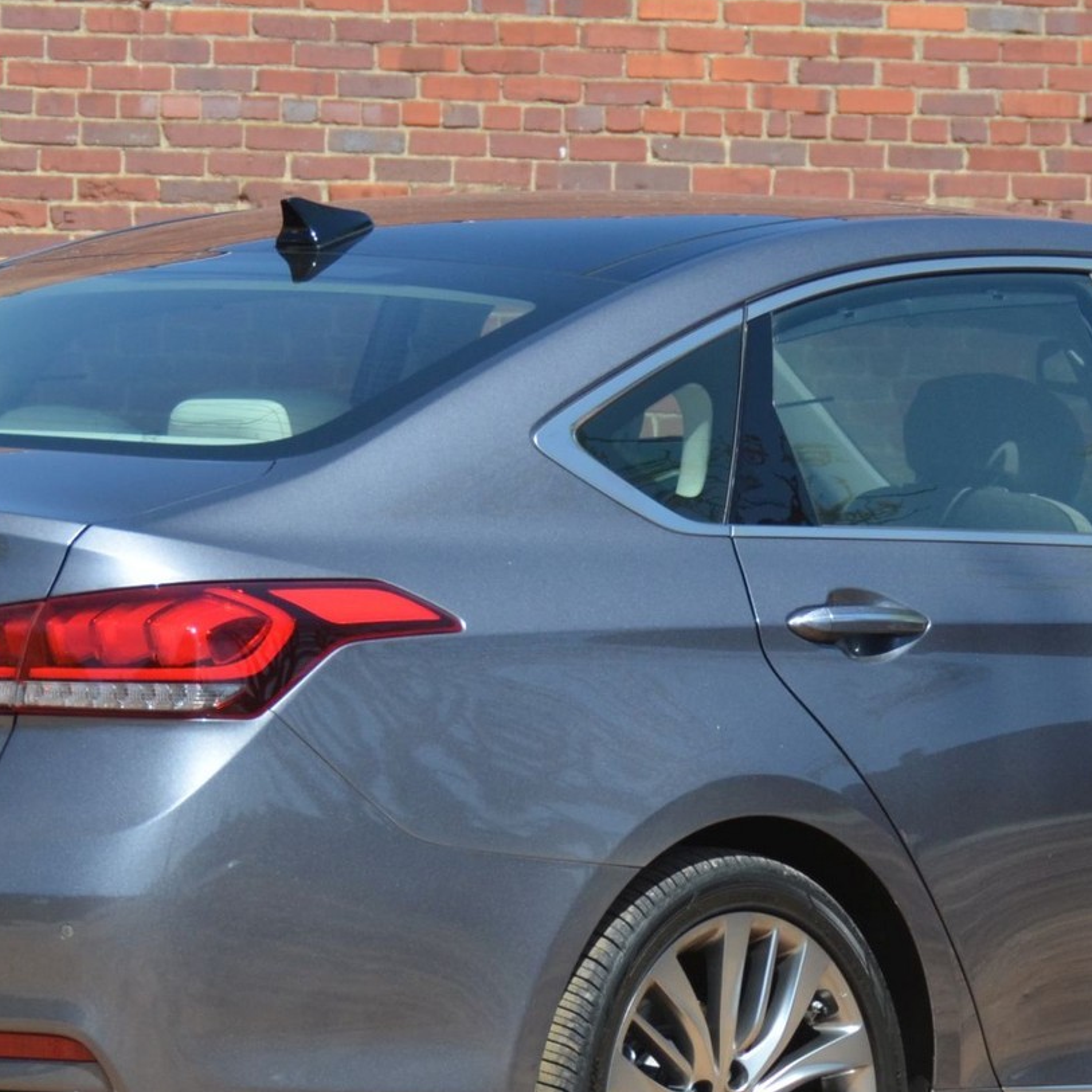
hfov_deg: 6.0
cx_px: 721
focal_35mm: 293
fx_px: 10468
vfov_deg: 6.0
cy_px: 582
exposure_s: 1/1600
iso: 400
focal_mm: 75
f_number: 5.6
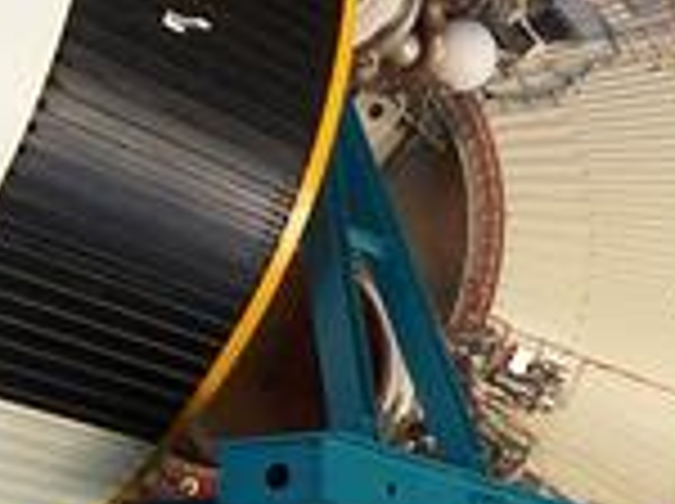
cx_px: 662
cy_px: 356
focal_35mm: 154
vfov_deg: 9.6
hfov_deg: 12.7
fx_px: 2998
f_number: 3
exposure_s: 1/60
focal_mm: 6
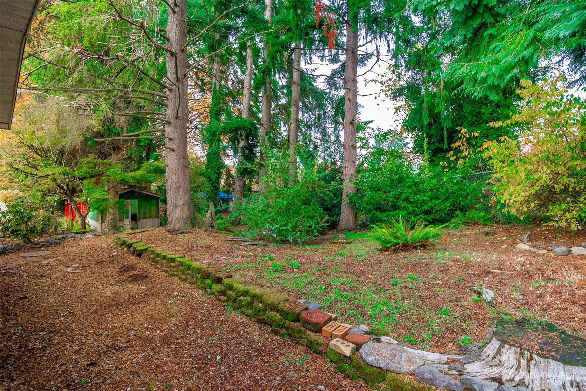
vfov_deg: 73.8
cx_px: 293
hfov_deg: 96.7
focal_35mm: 16
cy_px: 196
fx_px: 261
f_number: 7.1
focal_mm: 16
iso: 160
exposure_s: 1/30
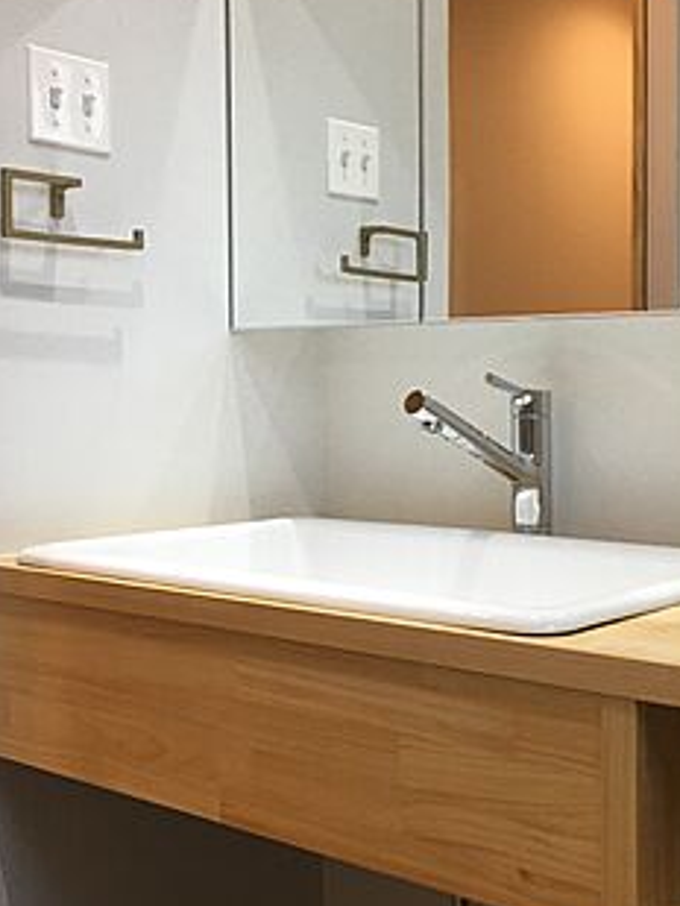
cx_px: 484
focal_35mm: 48
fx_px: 1256
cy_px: 425
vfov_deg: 39.6
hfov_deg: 29.9
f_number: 2.2
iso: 40
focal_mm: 4.15
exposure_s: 1/30
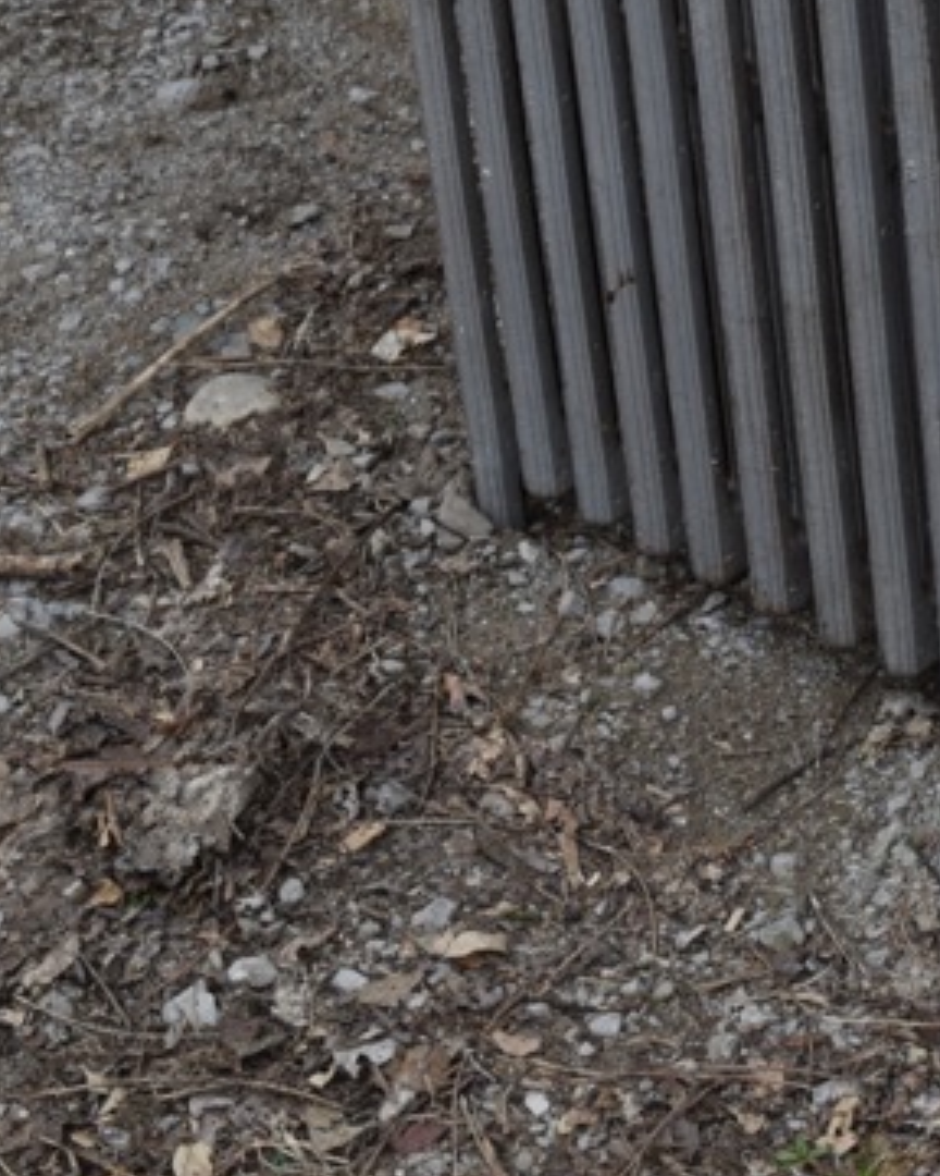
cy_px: 230
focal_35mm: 133
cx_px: 1446
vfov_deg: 14.4
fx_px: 4625
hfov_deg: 11.1
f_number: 8
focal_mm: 34
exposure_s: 1/250
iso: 360
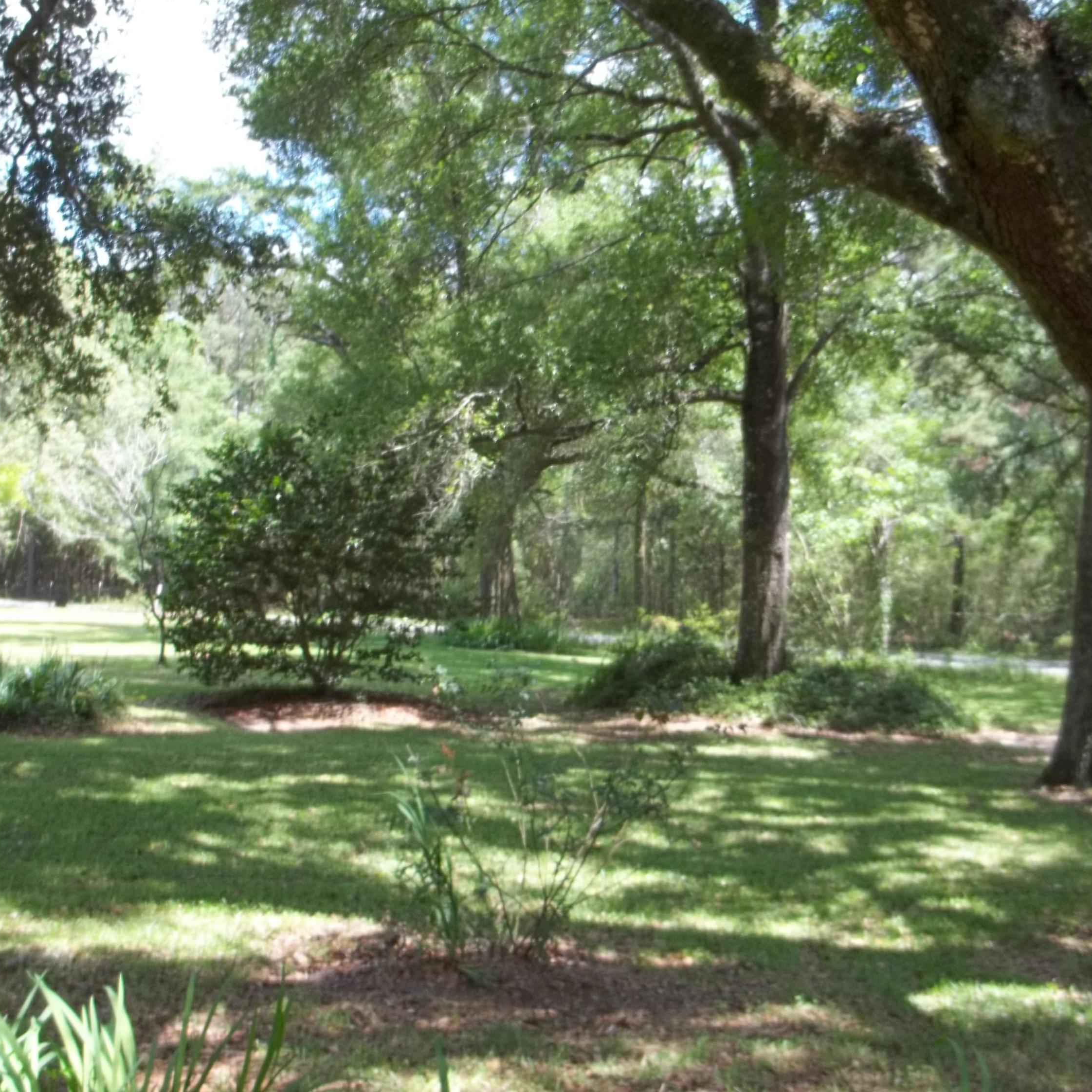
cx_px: 536
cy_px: 546
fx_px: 1392
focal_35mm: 39
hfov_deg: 42.8
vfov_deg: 42.8
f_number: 3.3
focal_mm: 5.9
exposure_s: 1/125
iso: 64
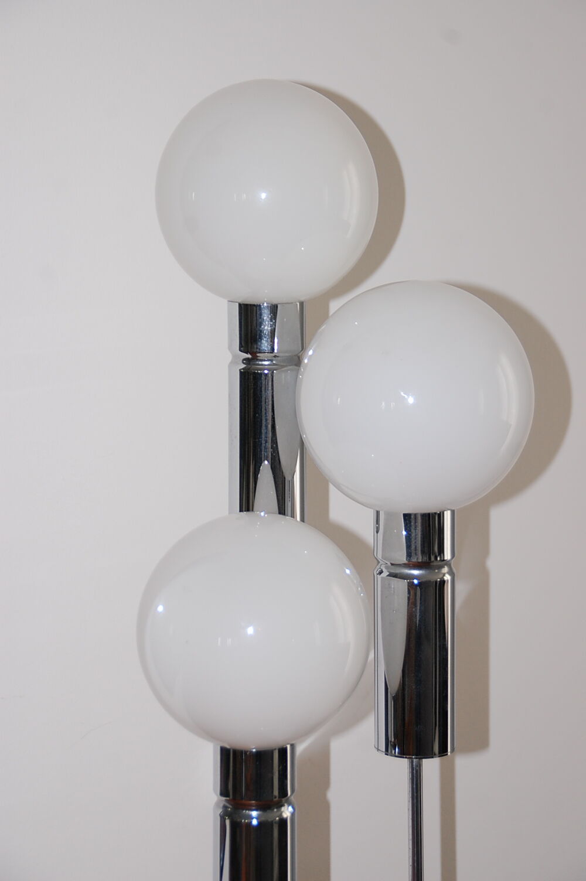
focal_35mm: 84
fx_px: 2055
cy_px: 440
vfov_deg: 24.2
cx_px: 293
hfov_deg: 16.2
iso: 400
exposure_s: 1/60
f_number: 5
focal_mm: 56
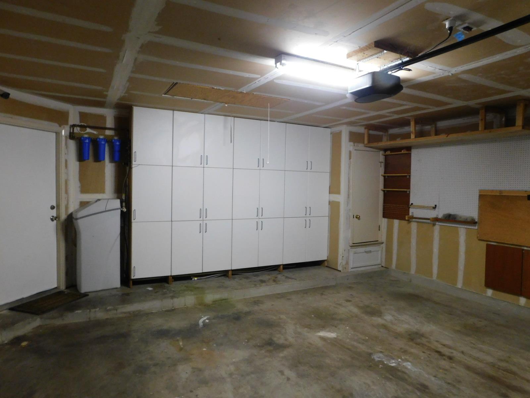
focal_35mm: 23
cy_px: 199
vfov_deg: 58.9
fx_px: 352
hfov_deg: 73.9
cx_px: 265
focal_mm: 4
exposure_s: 1/30
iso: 400
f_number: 3
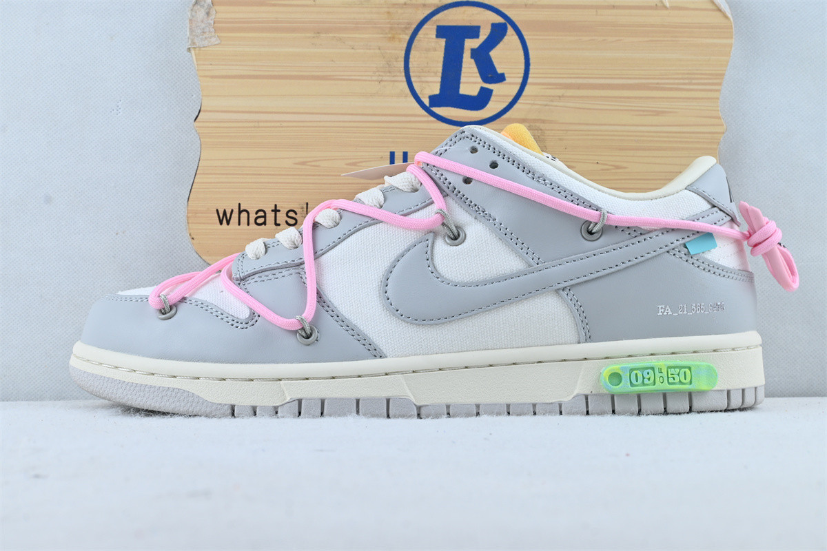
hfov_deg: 38.9
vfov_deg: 26.5
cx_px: 414
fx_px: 1171
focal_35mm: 51
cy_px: 276
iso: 100
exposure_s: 1/15
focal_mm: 34
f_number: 10
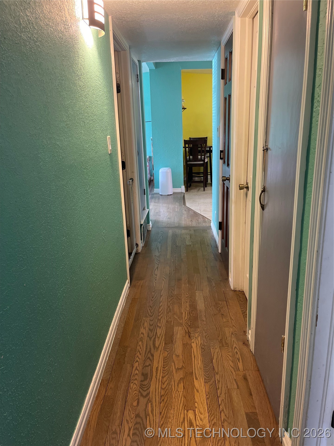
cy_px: 223
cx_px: 167
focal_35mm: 26
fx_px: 334
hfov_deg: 53.1
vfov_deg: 67.3
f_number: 1.6
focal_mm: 5.1
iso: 400
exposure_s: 1/60
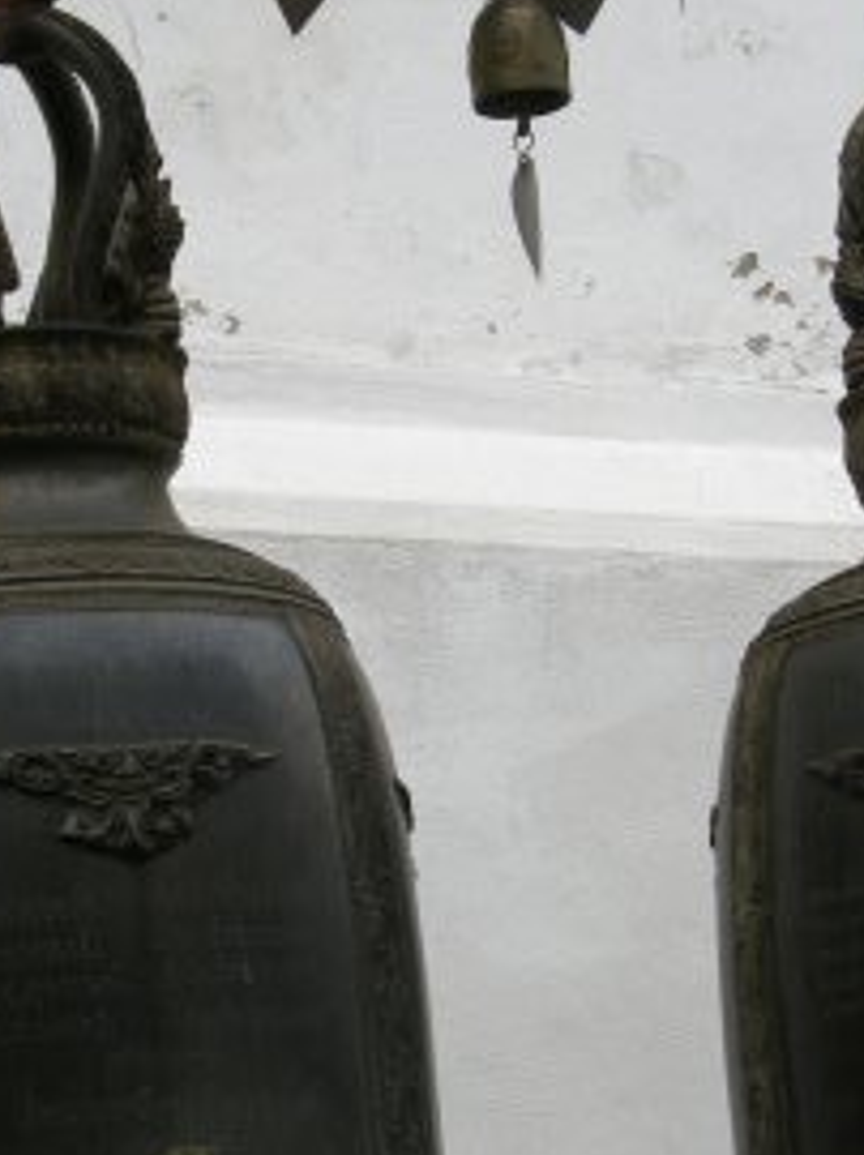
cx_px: 419
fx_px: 4900
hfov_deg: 10.1
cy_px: 642
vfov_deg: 13.4
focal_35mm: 147
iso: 64
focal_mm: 12.9
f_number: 5.5
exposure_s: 1/202
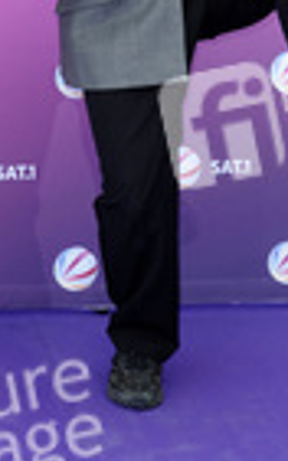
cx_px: 29
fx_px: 2464
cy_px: -52
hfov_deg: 6.7
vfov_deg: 10.6
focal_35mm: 196
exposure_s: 1/125
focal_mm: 68
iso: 320
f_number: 6.3
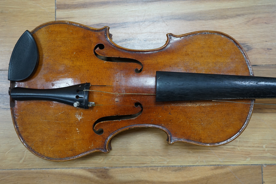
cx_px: 138
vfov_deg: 37.8
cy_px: 92
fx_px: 268
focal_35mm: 35
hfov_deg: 54.5
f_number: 7.1
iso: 2500
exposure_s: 1/80
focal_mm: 35
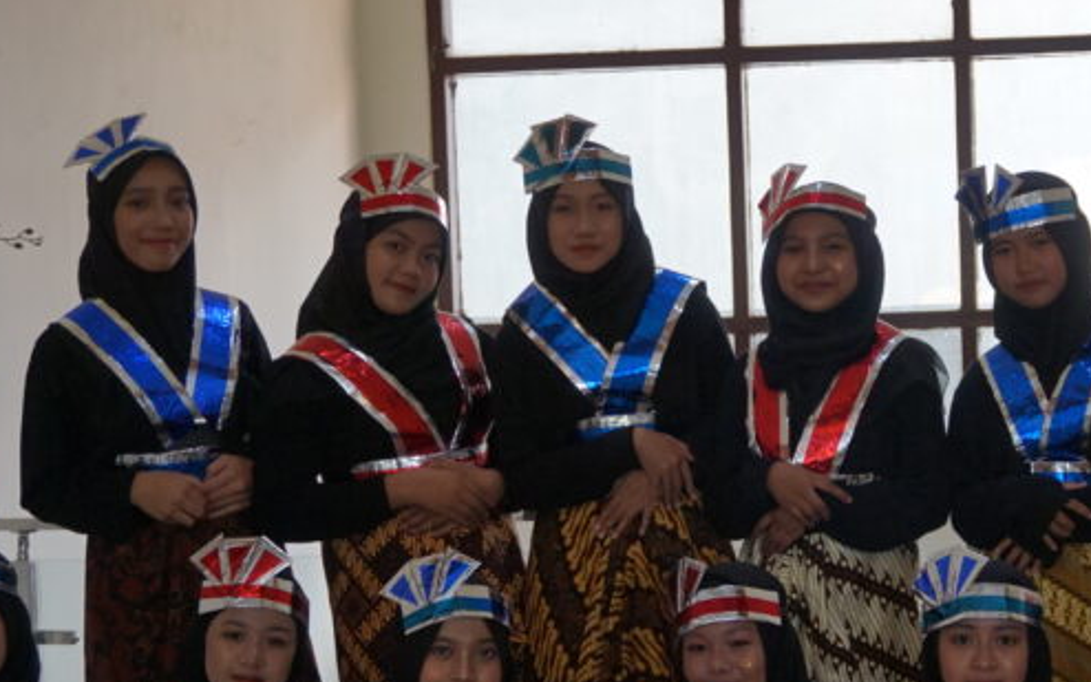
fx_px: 2825
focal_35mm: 95
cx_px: 857
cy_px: 498
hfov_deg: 21.6
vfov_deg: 13.7
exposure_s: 1/160
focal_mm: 30
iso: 1000
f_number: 5
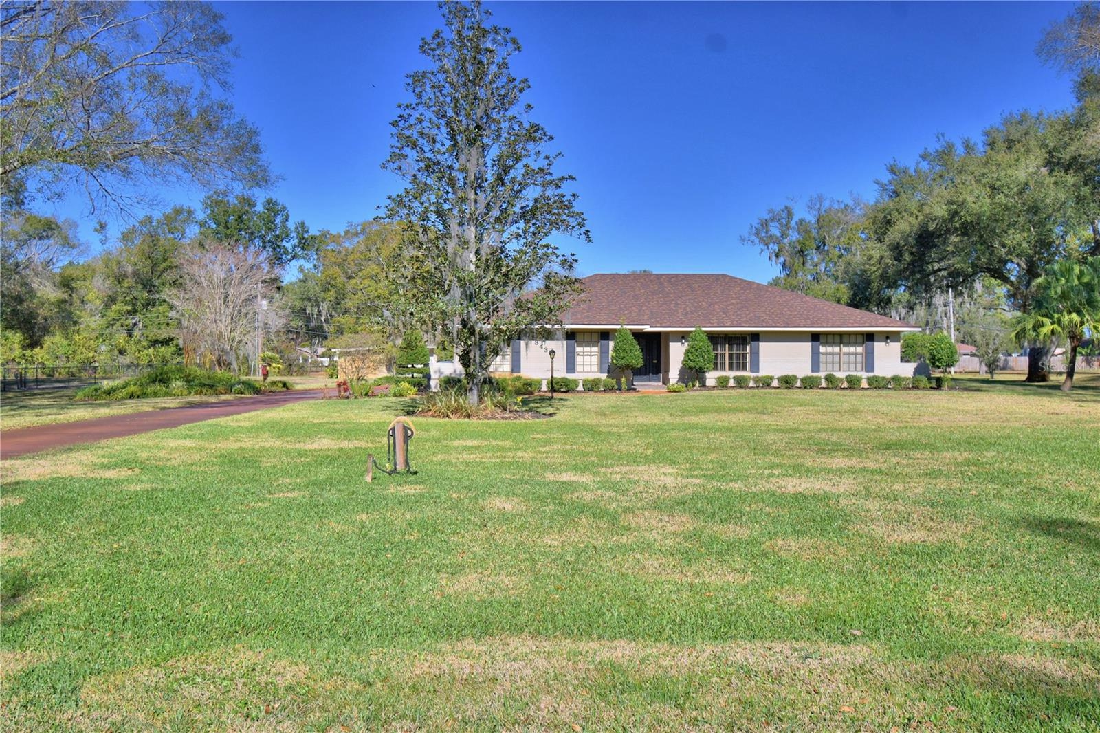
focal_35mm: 30
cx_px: 550
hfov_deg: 61.9
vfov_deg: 43.6
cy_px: 366
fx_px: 916
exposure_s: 1/1000
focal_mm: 20
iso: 100
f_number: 5.6
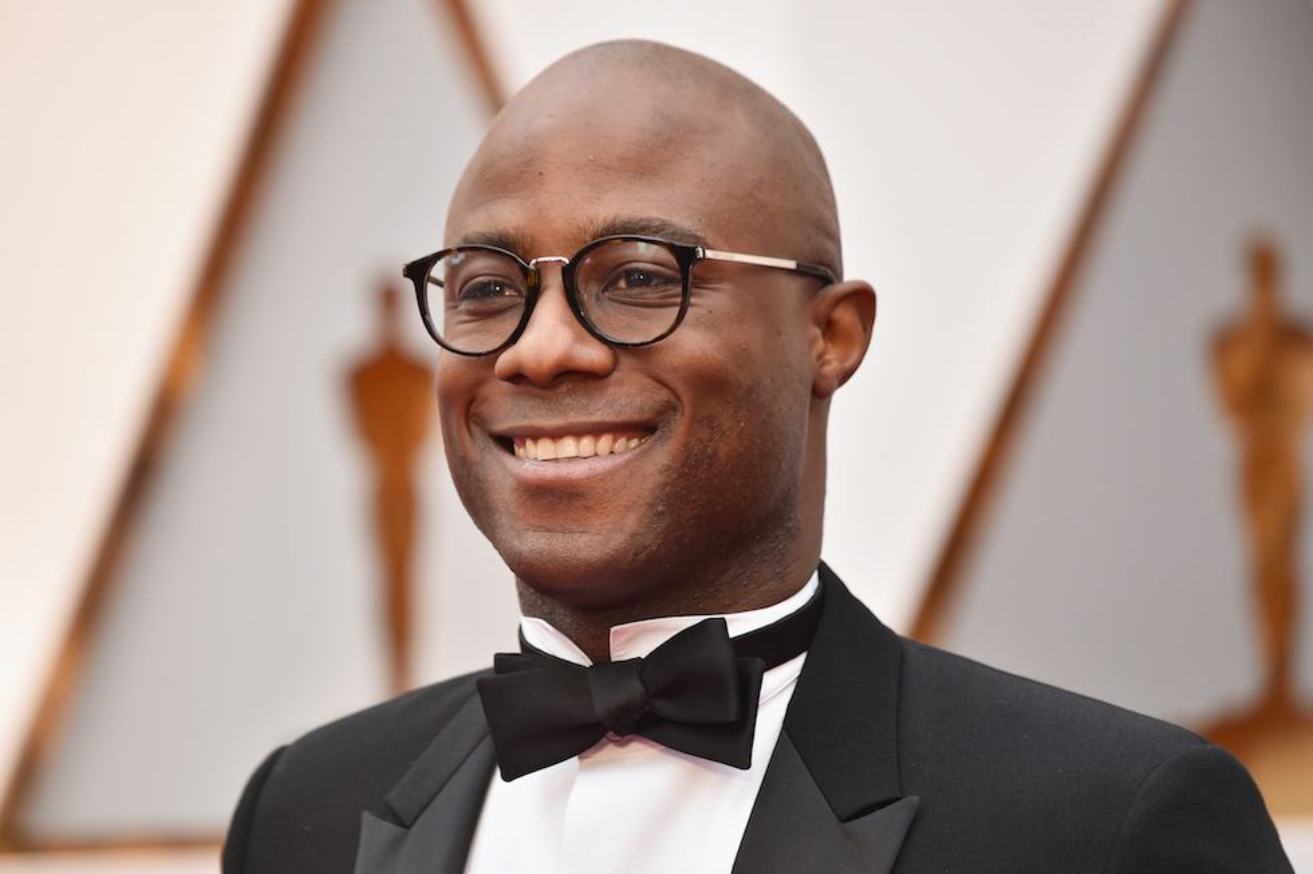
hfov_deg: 5.9
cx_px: 656
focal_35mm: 350
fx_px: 12756
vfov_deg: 3.9
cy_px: 437
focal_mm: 350
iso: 1250
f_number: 5.6
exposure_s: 1/800
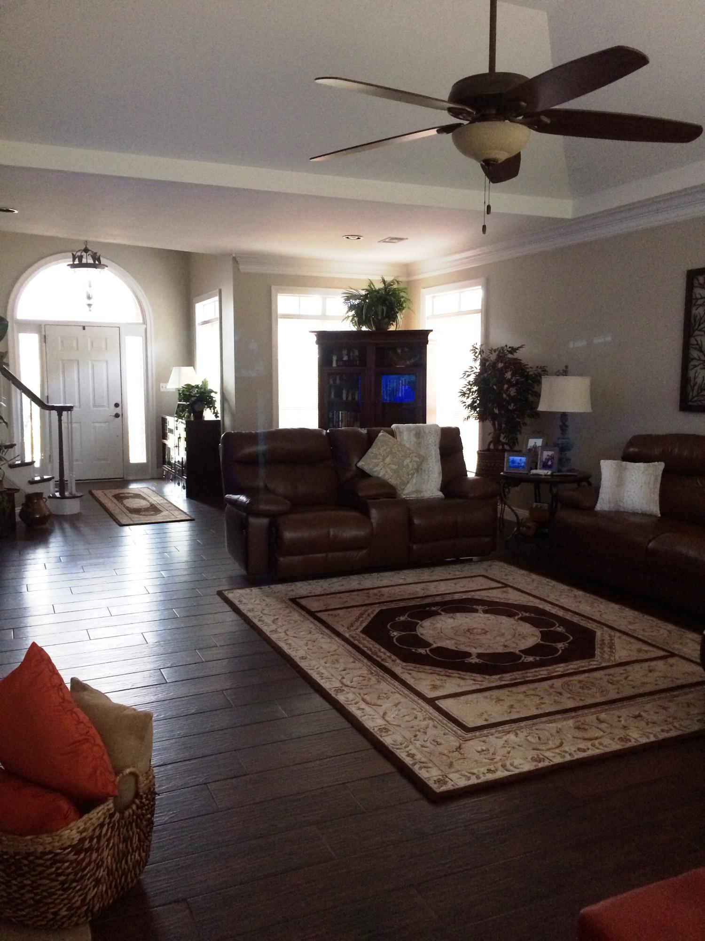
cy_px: 470
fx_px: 787
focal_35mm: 29
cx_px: 352
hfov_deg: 48.2
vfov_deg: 61.7
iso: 250
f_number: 2.2
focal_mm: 4.15
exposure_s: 1/30
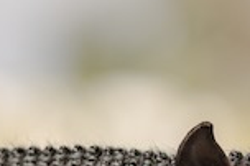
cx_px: 156
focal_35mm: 2075
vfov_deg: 0.7
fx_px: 14394
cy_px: 334
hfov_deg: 1.0
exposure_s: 1/1600
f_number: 2.8
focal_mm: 300
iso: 160
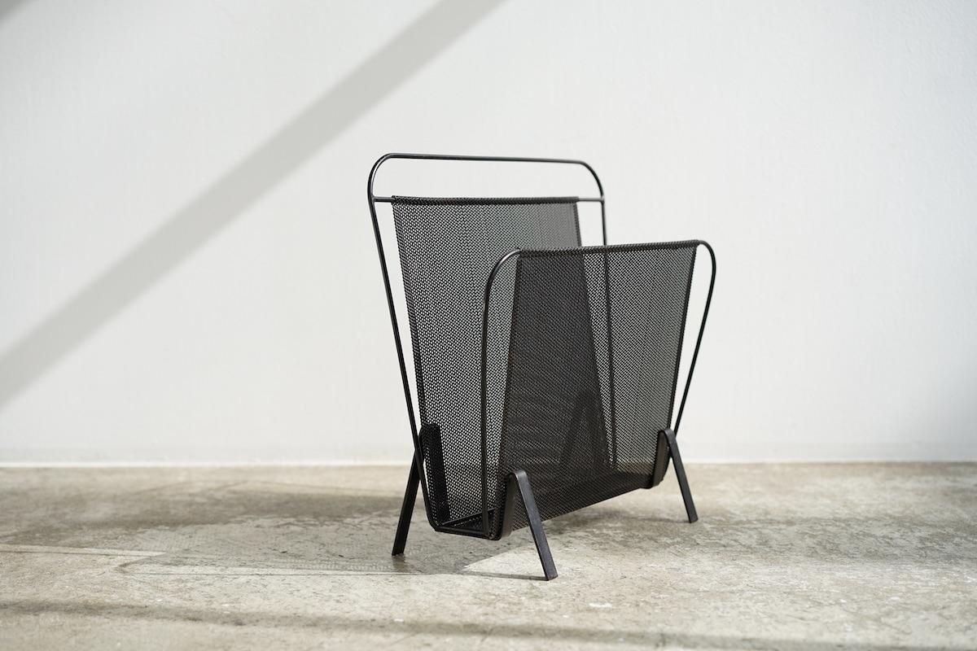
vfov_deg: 24.6
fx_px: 1493
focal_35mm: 55
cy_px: 326
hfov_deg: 36.2
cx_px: 488
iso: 100
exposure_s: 1/40
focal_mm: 55
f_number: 3.5
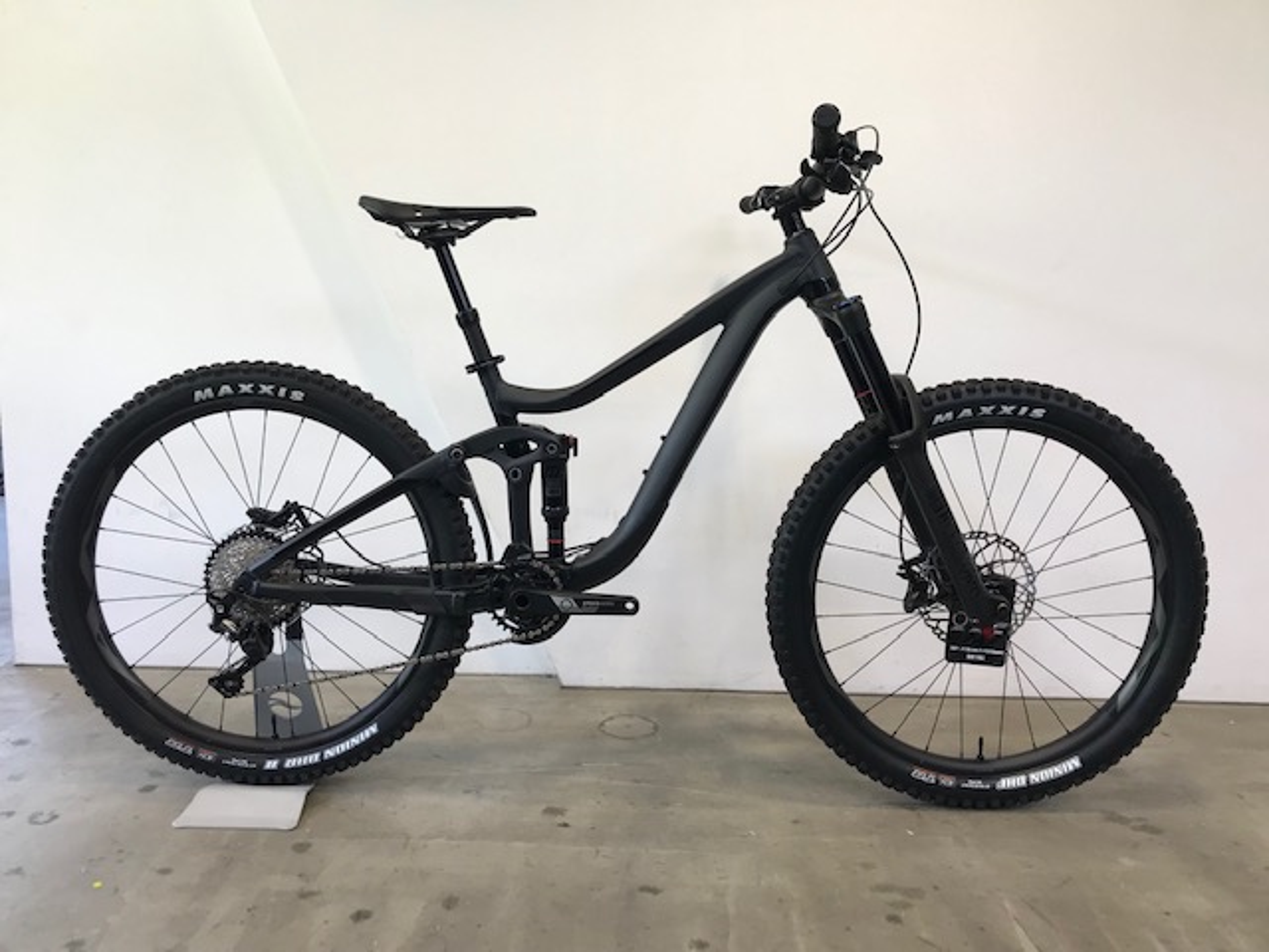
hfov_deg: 63.4
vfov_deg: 49.7
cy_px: 476
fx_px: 1026
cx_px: 634
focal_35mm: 28
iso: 20
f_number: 1.8
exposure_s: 1/50
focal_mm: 3.99
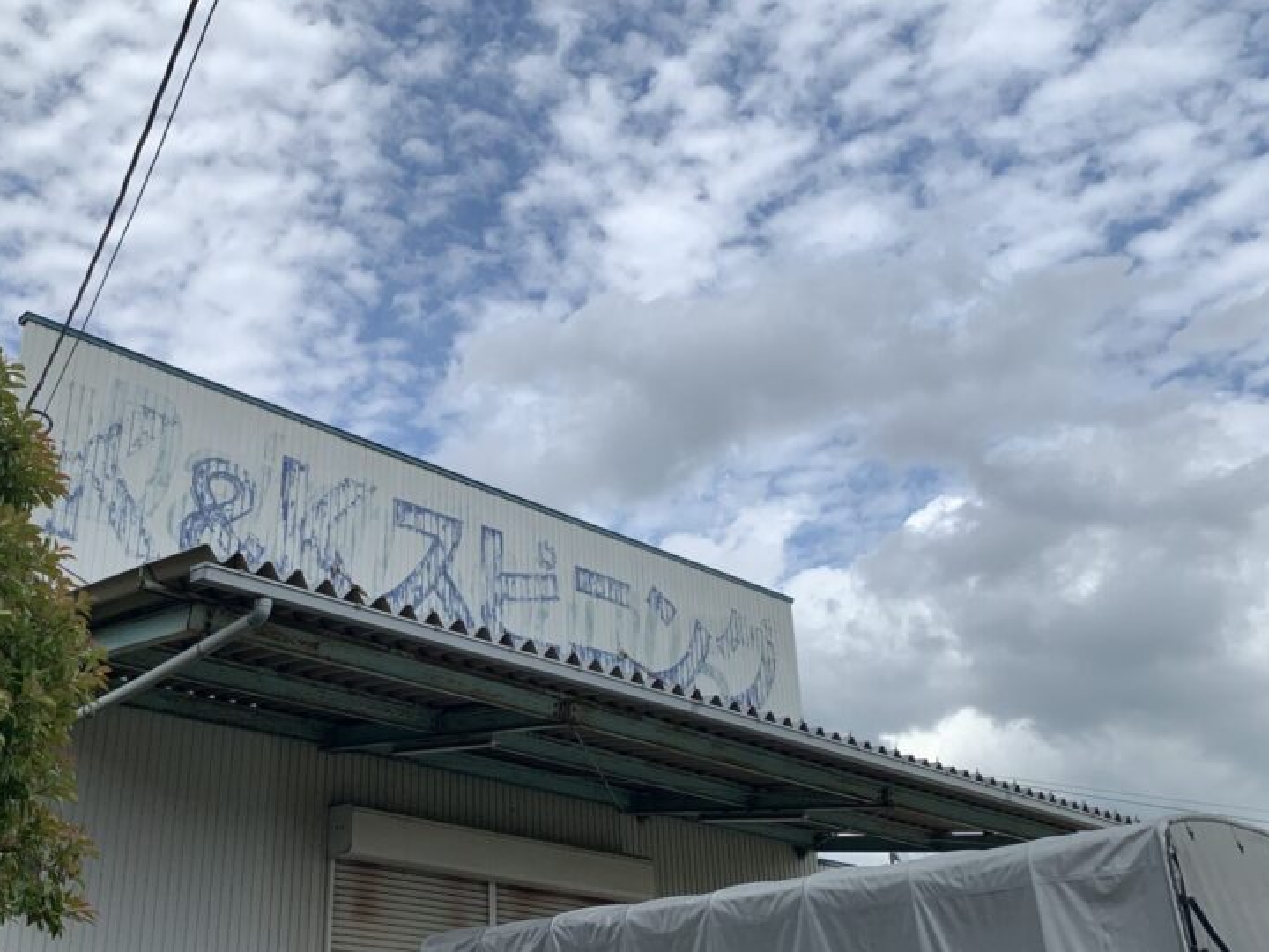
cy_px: 534
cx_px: 472
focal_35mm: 37
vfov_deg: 38.6
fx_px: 1356
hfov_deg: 49.6
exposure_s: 1/3937
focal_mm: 4.25
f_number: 1.8
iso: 25
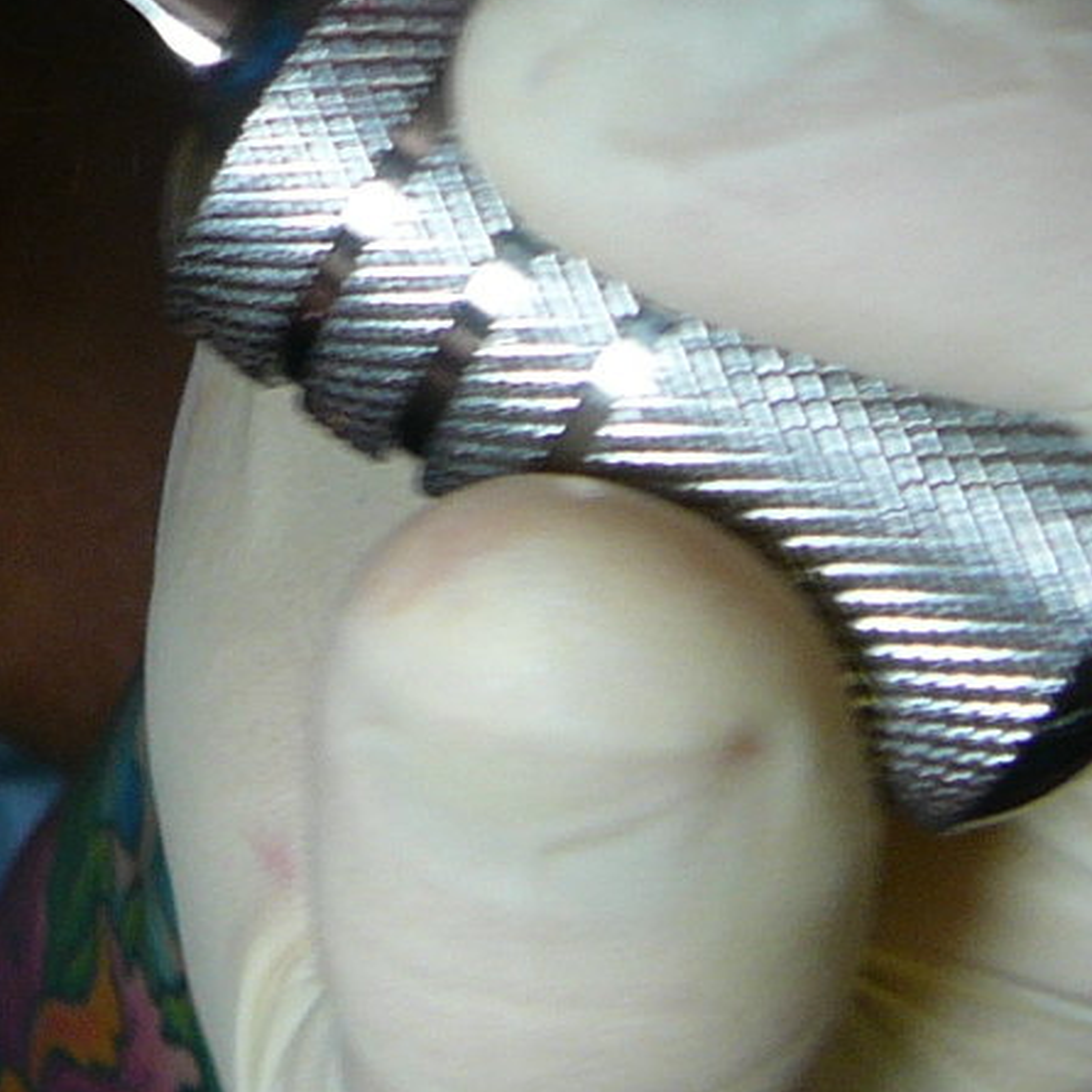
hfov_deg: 14.9
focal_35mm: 111
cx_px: -355
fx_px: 3962
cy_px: -39
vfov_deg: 15.4
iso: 80
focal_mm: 5.2
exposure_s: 1/60
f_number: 2.8
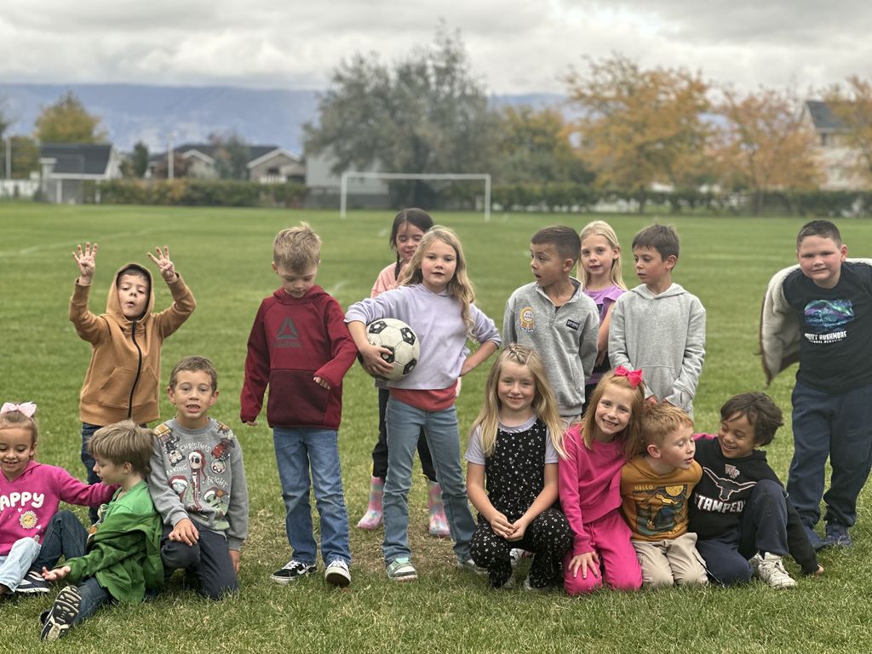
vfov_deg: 19.1
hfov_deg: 25.3
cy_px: 327
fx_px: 1940
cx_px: 436
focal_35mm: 77
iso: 64
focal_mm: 9
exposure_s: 1/121
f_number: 2.8
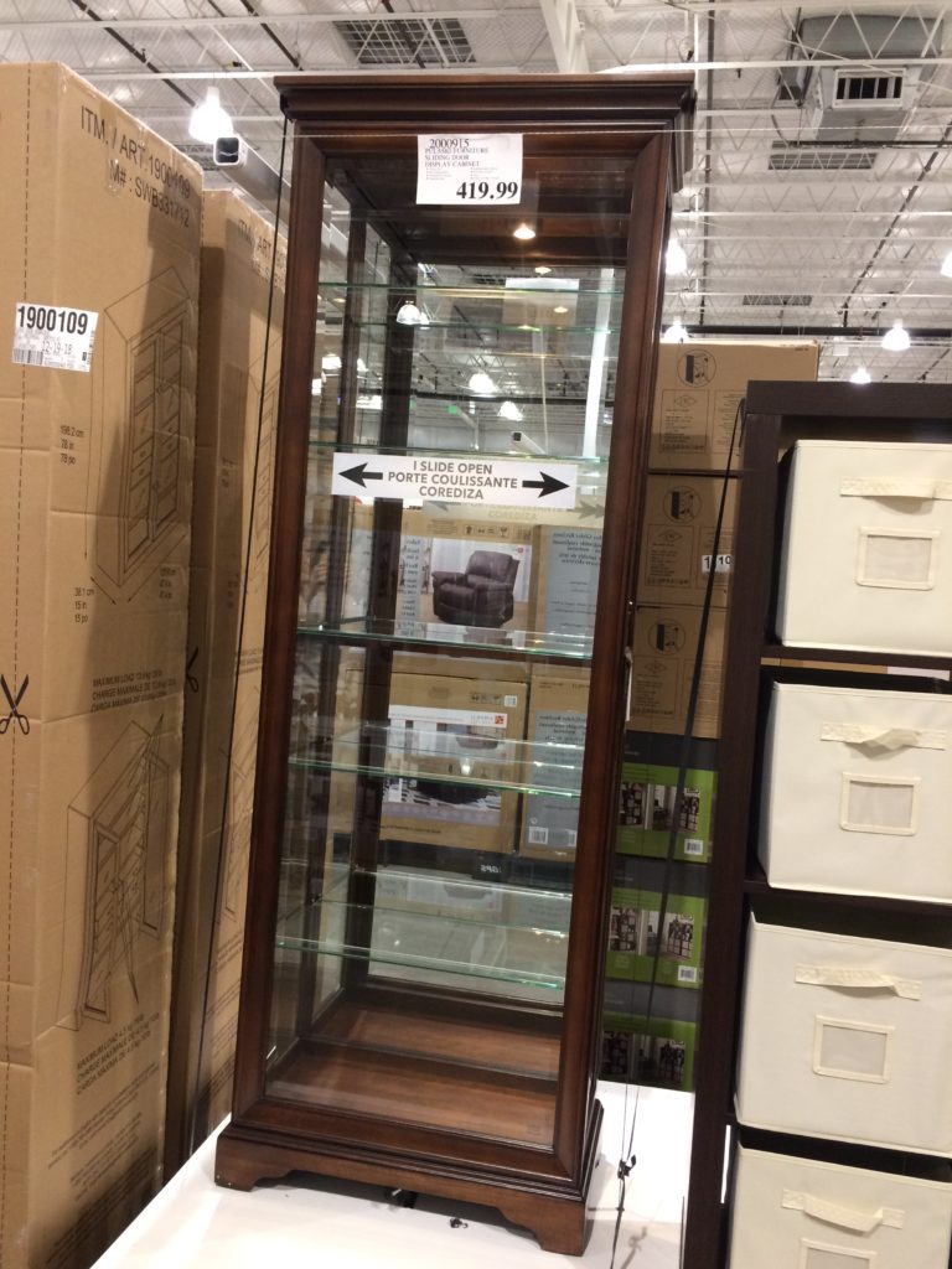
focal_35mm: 29
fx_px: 1063
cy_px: 634
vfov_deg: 61.7
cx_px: 476
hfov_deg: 48.2
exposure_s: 1/30
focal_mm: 4.15
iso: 125
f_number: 2.2
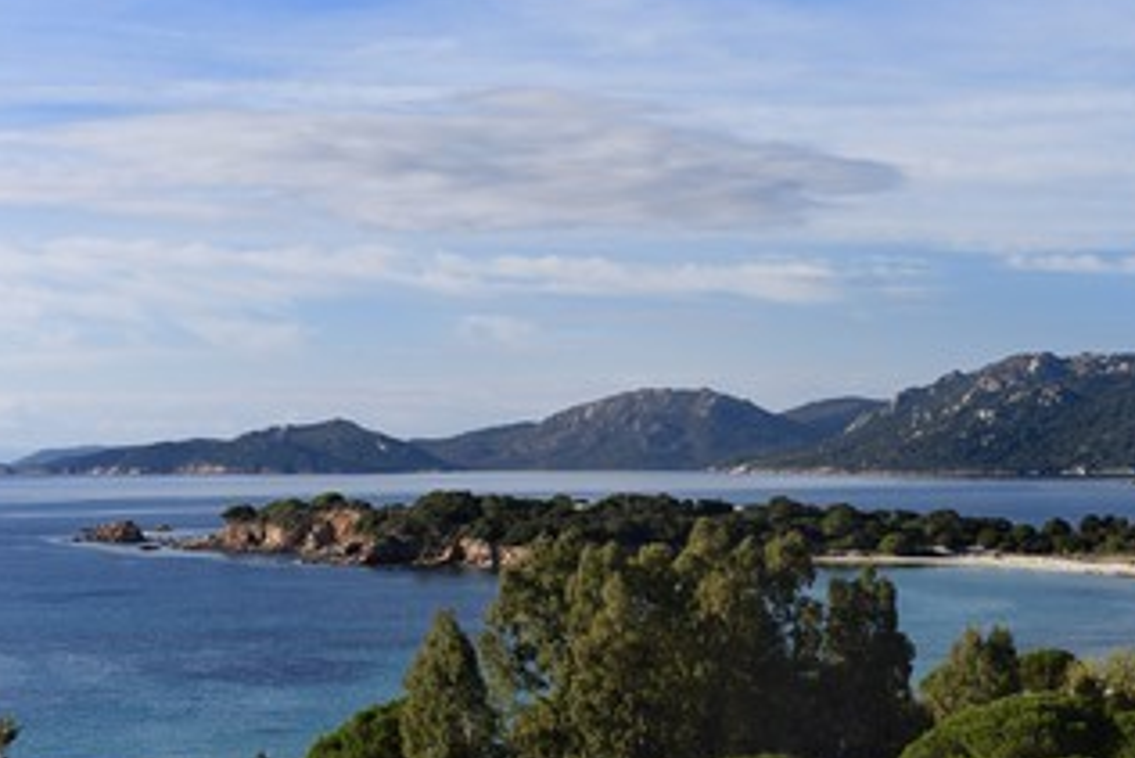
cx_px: 679
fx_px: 2933
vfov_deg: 14.7
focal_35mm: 93
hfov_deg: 21.9
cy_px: 445
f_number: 18
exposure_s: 1/125
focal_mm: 70
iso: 200
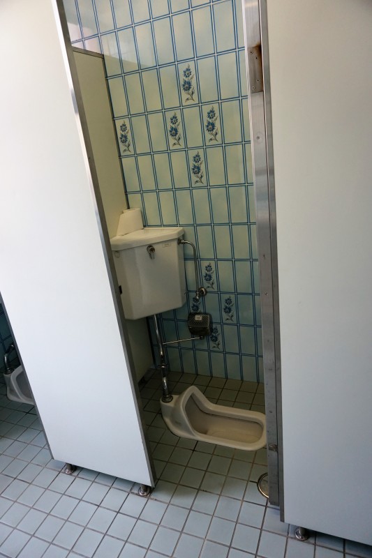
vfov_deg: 73.8
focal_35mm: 24
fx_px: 372
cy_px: 279
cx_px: 186
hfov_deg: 53.1
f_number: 4
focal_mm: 16
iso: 640
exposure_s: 1/160
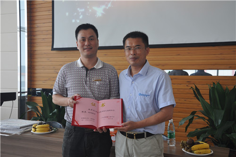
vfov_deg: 31.8
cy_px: 78
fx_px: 275
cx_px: 118
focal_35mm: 42
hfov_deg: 46.5
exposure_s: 1/30
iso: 400
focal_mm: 28
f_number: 5.6
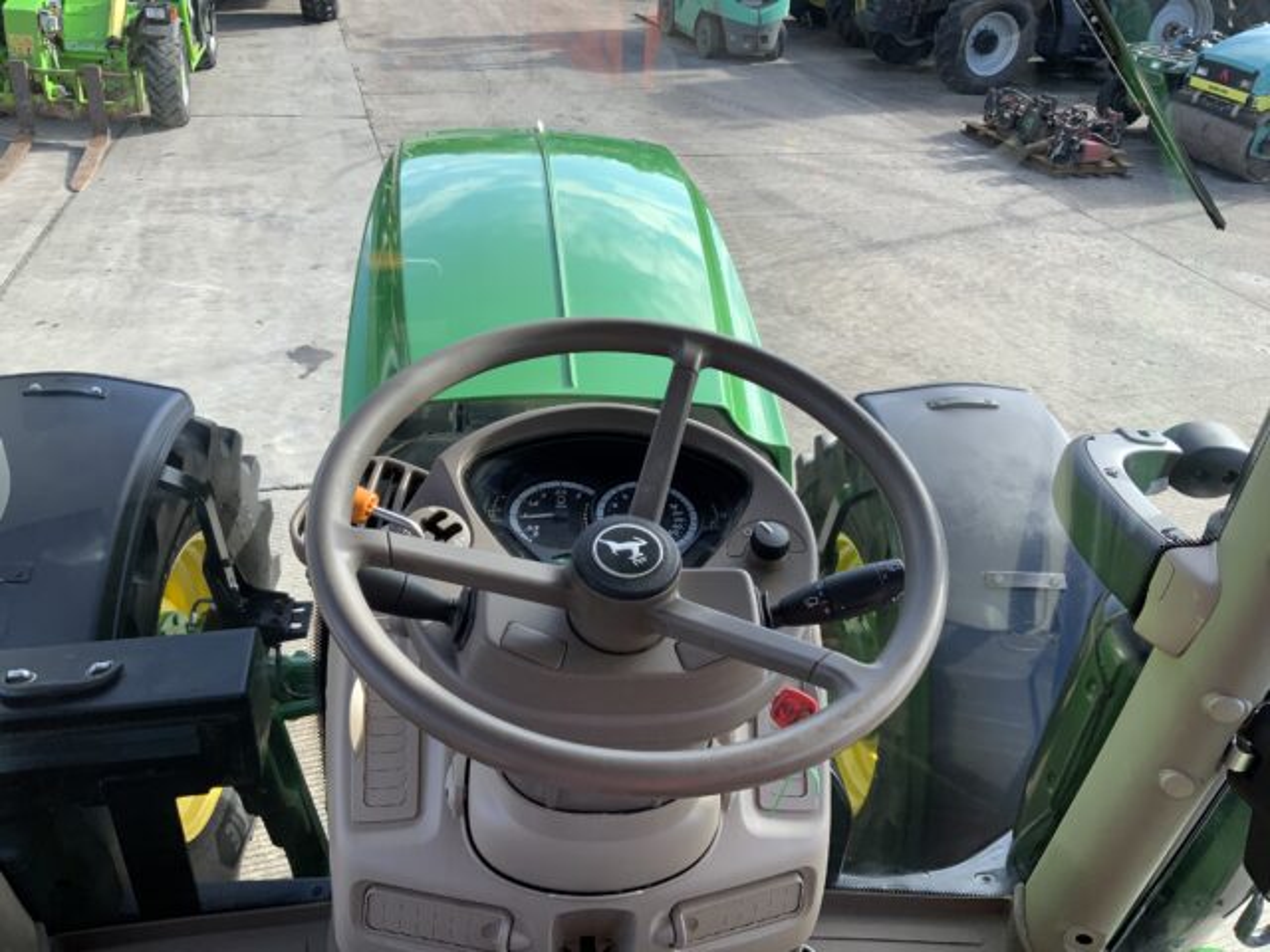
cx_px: 635
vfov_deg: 48.2
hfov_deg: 61.7
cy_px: 476
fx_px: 1064
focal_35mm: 29
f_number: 1.8
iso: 16
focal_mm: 3
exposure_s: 1/340
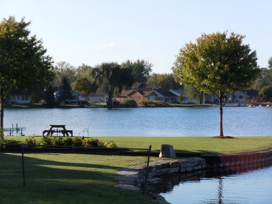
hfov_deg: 16.4
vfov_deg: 12.3
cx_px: 136
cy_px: 102
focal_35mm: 120
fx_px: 943
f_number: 5.4
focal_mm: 21.5
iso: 100
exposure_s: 1/320
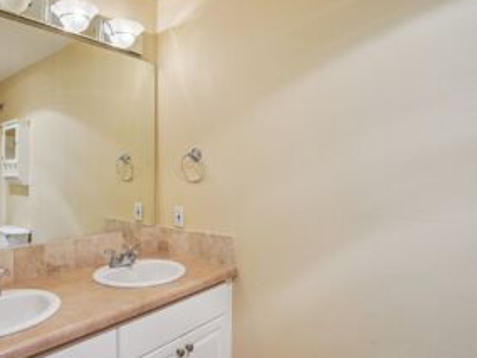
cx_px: 156
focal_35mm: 23
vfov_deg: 58.9
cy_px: 179
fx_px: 317
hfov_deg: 71.6
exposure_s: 1/15
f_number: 8
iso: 400
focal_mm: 17
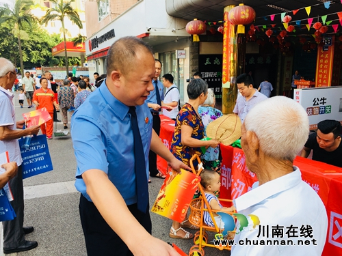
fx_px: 287
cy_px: 128
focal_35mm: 29
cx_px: 171
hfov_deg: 61.7
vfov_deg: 48.2
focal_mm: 4.15
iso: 25
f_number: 2.2
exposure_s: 1/173
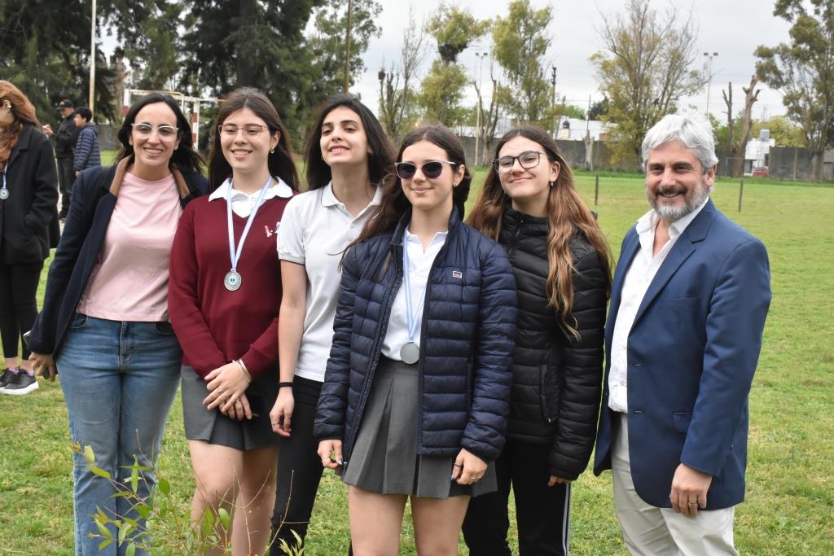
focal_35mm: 51
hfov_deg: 38.9
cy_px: 278
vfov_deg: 26.5
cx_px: 417
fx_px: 1182
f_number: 13
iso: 1600
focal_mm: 34
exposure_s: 1/640
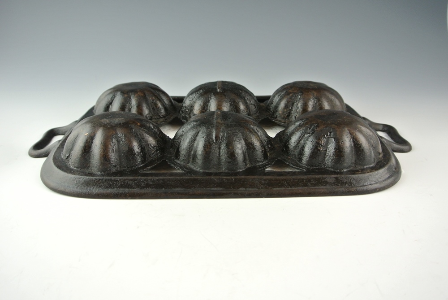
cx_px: 224
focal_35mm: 32
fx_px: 399
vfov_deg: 41.2
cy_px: 150
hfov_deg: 58.7
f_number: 3.8
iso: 400
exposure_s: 1/60
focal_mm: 12.2
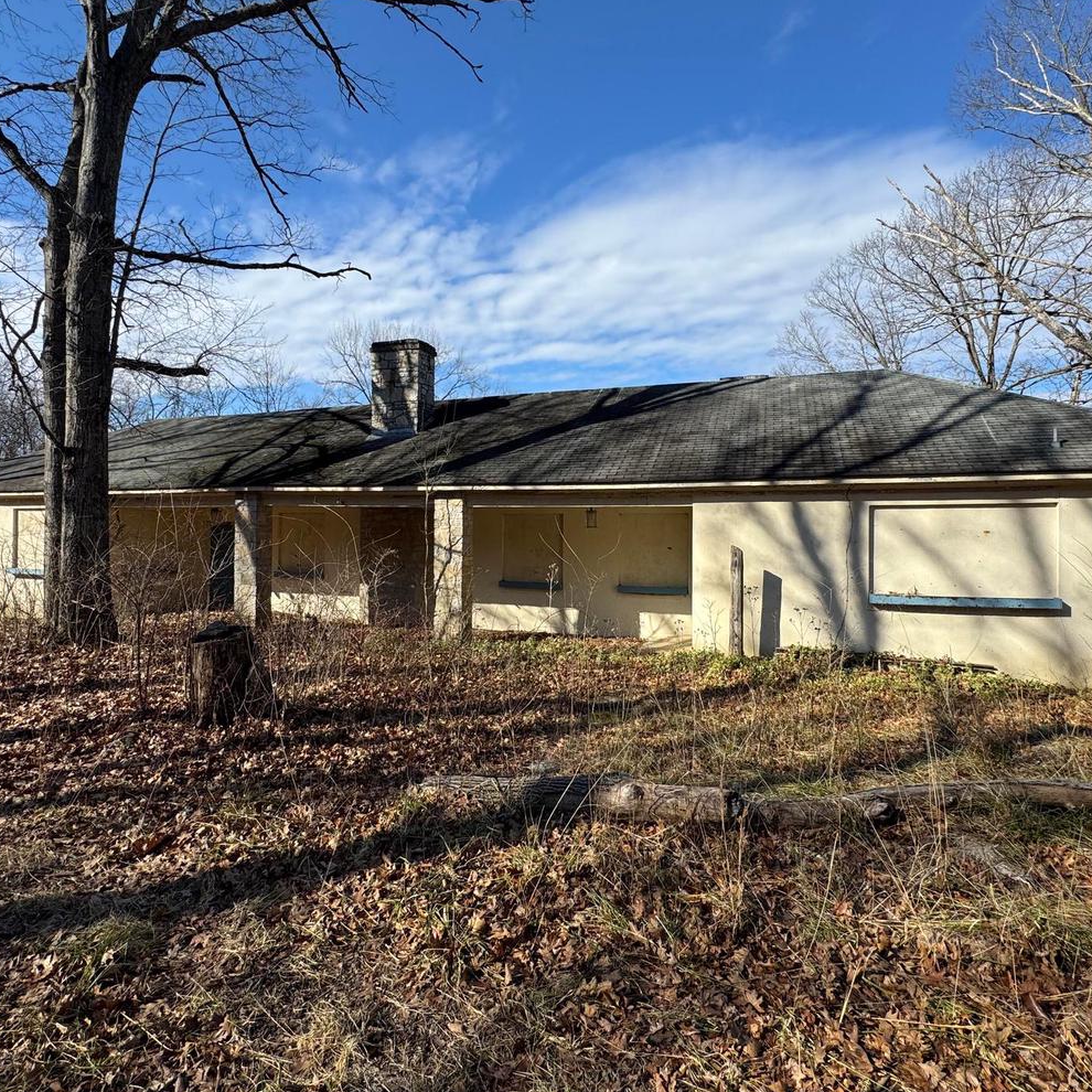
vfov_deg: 80.7
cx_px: 553
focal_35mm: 18
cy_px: 533
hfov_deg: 80.7
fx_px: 642
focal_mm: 2.22
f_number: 2.2
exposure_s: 1/1299
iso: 40
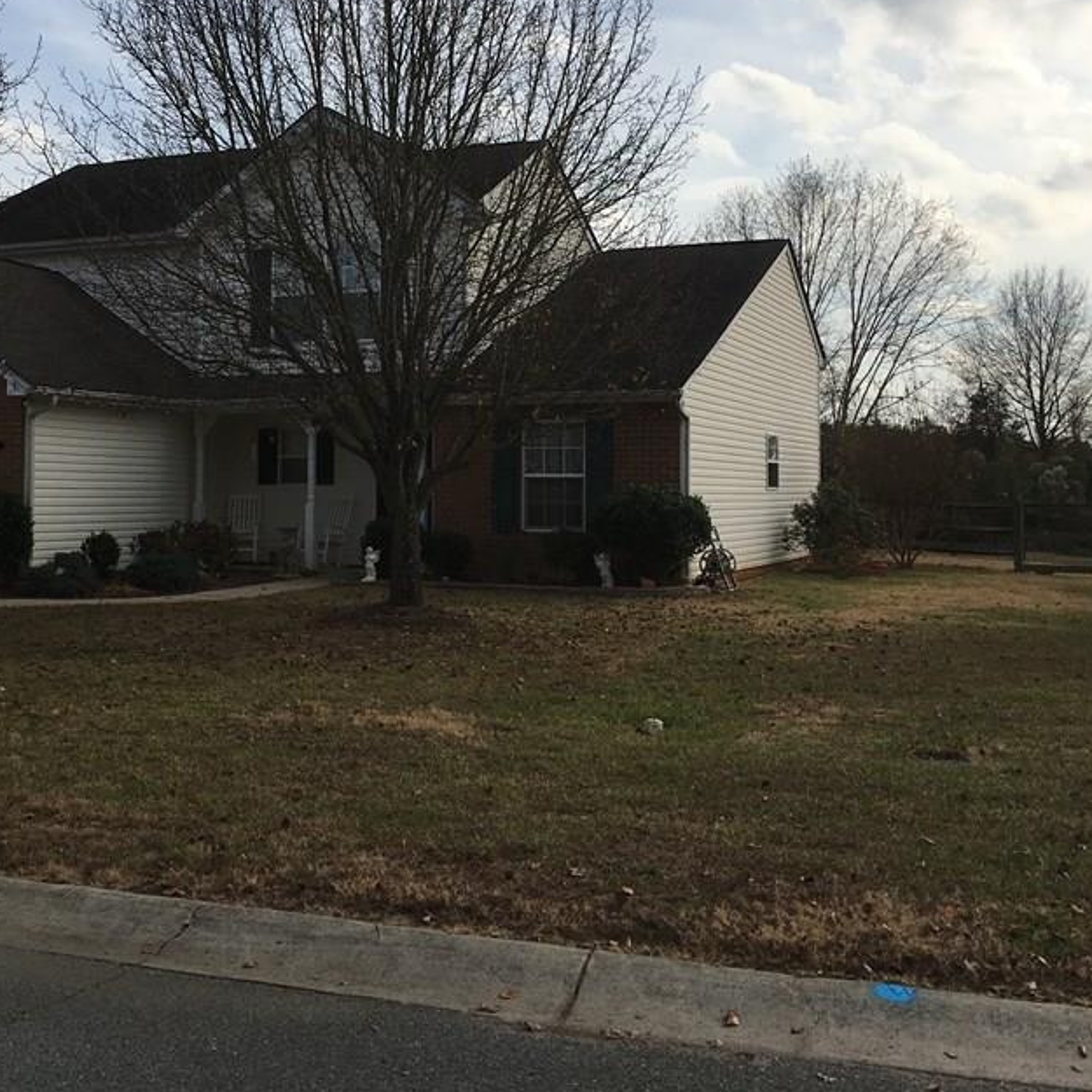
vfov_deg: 39.8
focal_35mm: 42
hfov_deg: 39.8
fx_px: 1499
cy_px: 423
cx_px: 412
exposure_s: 1/2747
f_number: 2.2
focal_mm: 4.15
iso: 25
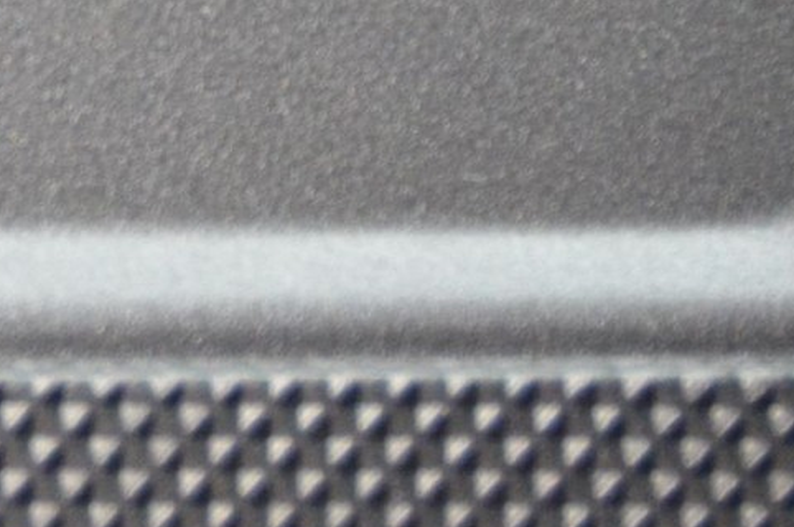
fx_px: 10616
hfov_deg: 4.3
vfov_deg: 2.8
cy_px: -619
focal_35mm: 482
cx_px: -377
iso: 1600
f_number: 4.8
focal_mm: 62
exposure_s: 1/400
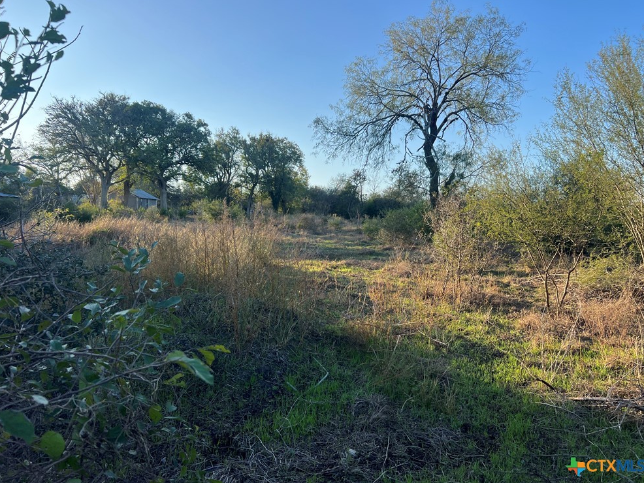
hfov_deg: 65.3
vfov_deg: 51.4
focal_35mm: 27
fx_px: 502
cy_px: 239
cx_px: 327
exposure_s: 1/1531
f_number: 1.5
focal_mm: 5.7
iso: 50
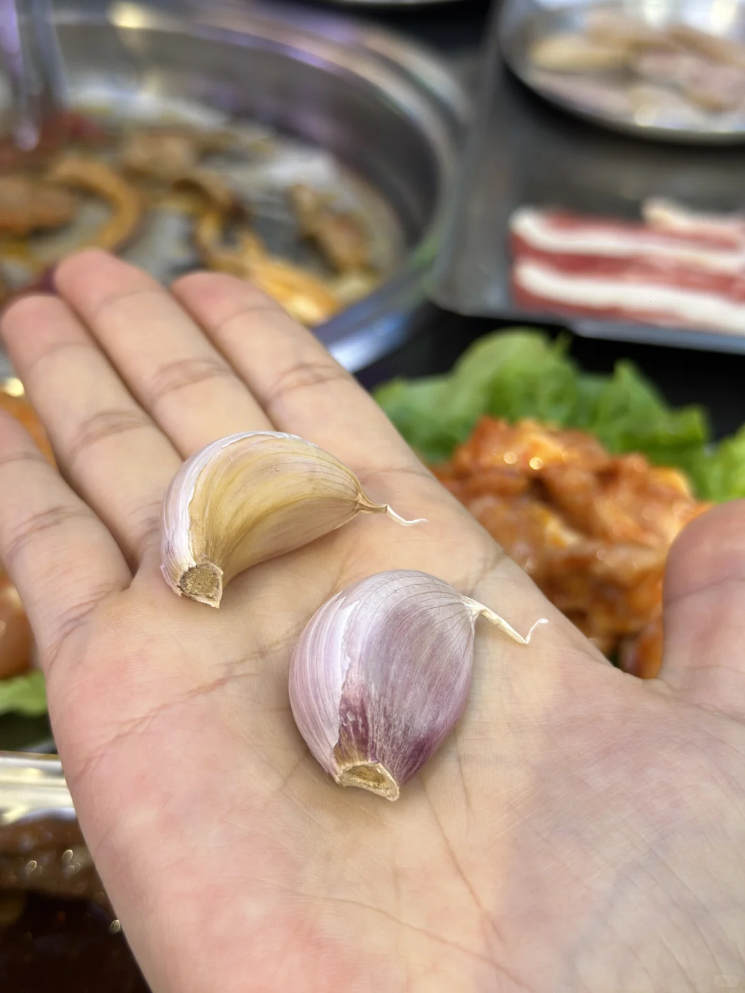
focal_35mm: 48
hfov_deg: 30.3
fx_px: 1377
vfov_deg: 39.7
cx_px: 372
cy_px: 496
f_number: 1.78
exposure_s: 1/100
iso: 100
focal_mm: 6.86
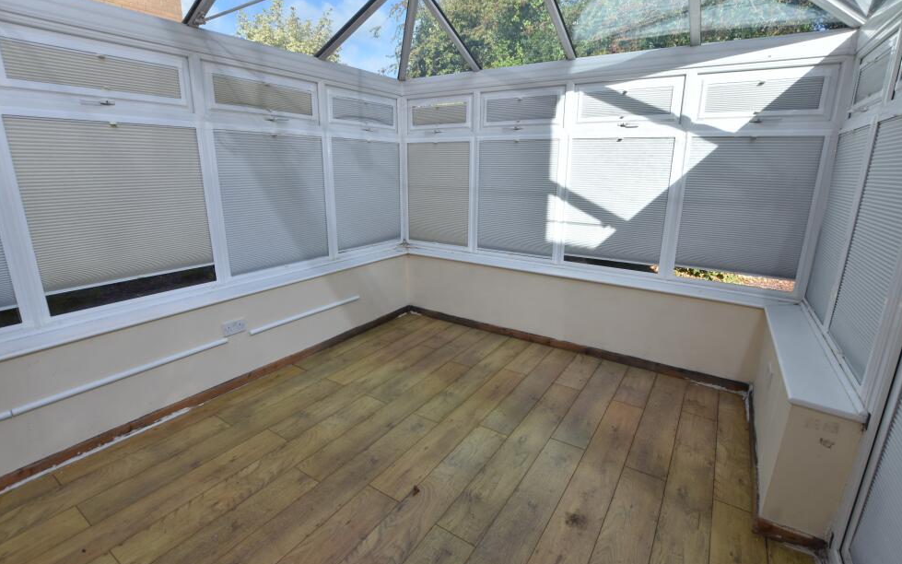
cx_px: 454
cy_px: 266
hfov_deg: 97.8
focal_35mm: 16
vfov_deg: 71.2
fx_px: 393
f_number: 6.3
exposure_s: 1/160
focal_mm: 10
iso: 100
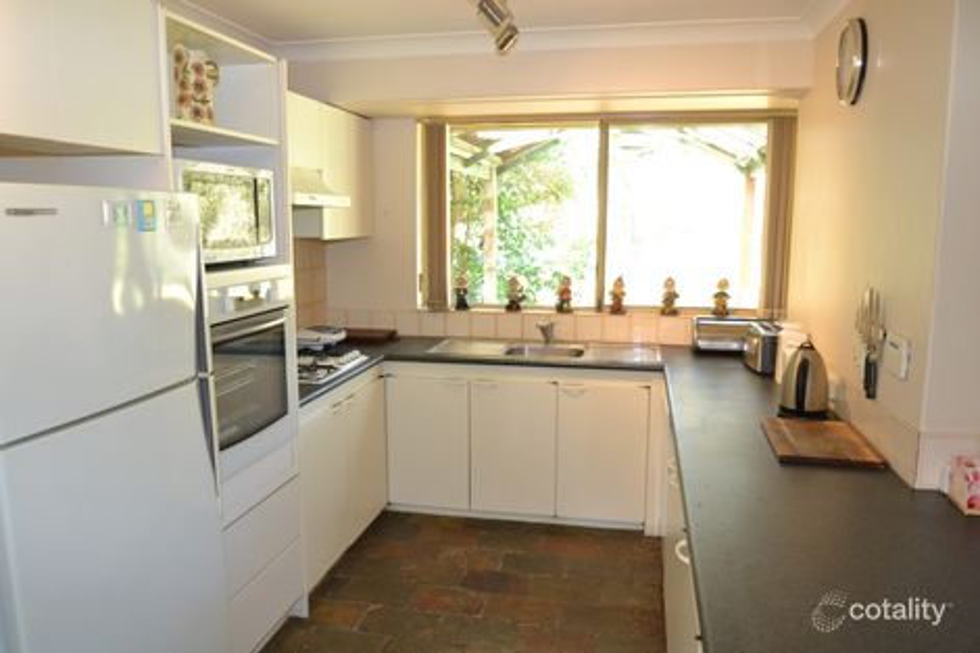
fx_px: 694
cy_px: 326
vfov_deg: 50.4
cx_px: 490
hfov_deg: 70.5
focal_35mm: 26
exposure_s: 1/60
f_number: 4.2
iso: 1250
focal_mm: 17
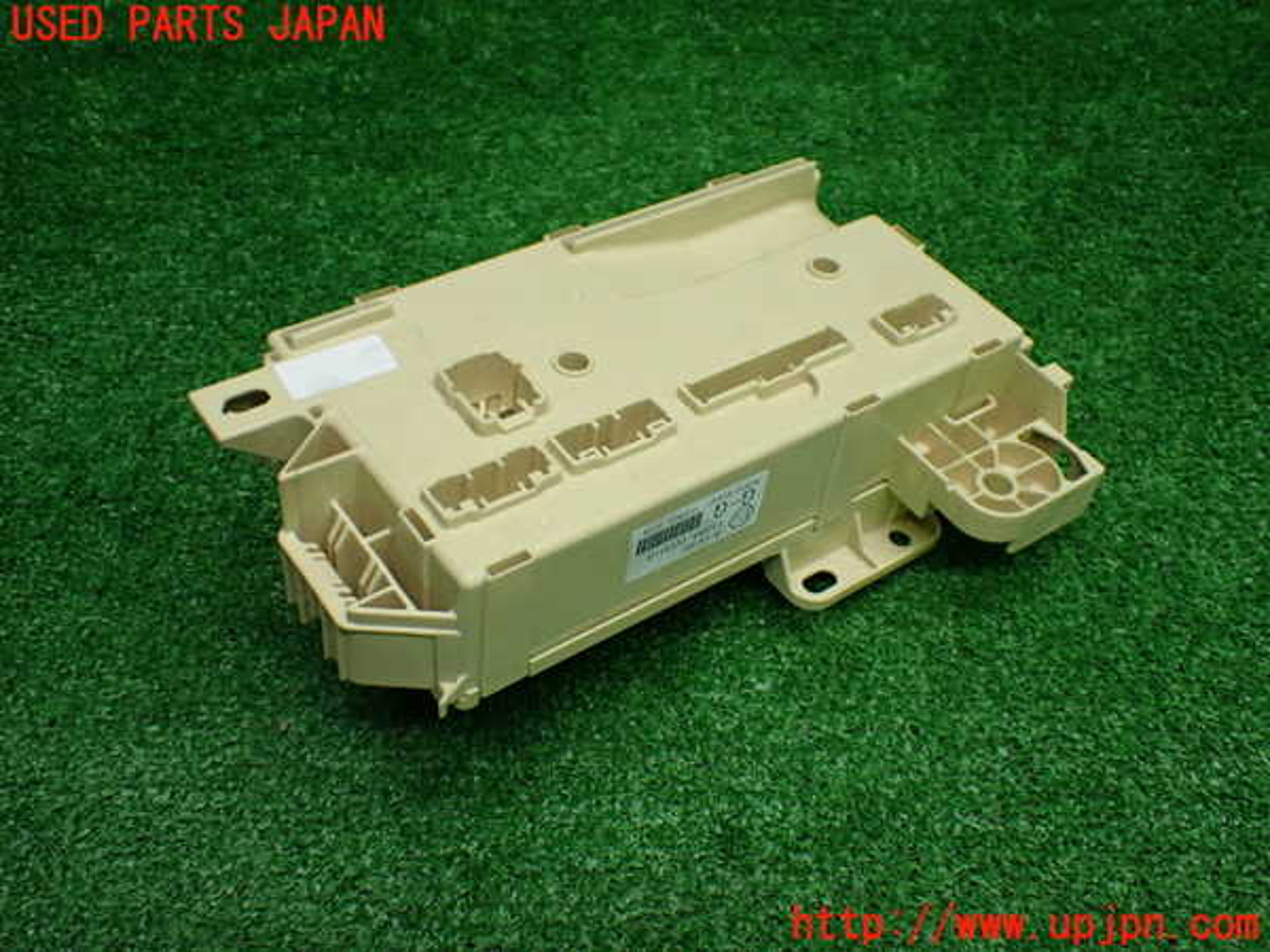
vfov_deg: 39.7
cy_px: 476
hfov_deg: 51.4
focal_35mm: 36
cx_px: 635
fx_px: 1321
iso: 320
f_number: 2.5
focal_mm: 6.37
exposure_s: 1/160
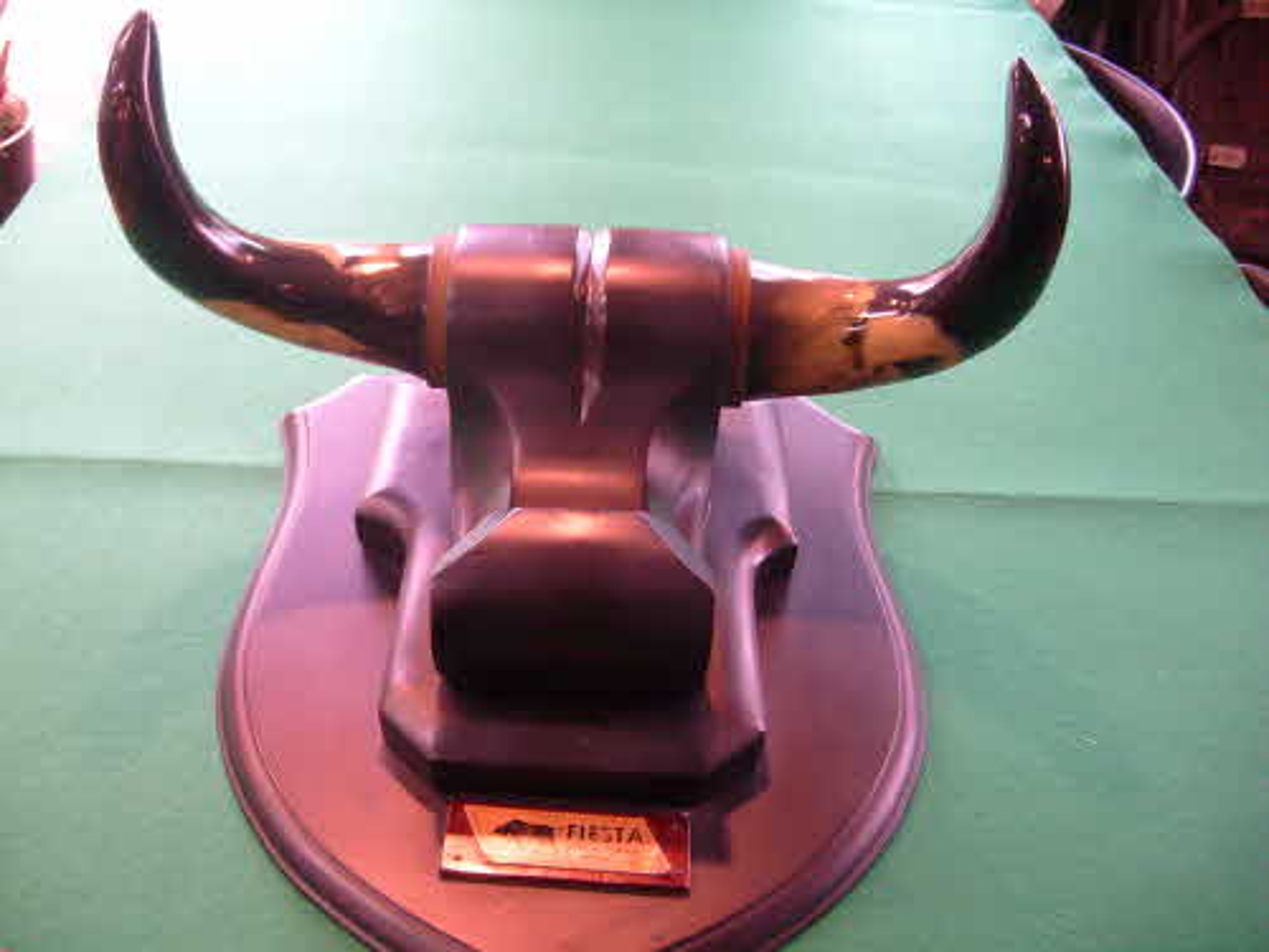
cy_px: 476
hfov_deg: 52.6
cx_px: 634
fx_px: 1283
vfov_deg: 40.7
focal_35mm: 35
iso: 200
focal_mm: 5.8
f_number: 2.8
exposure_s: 1/30
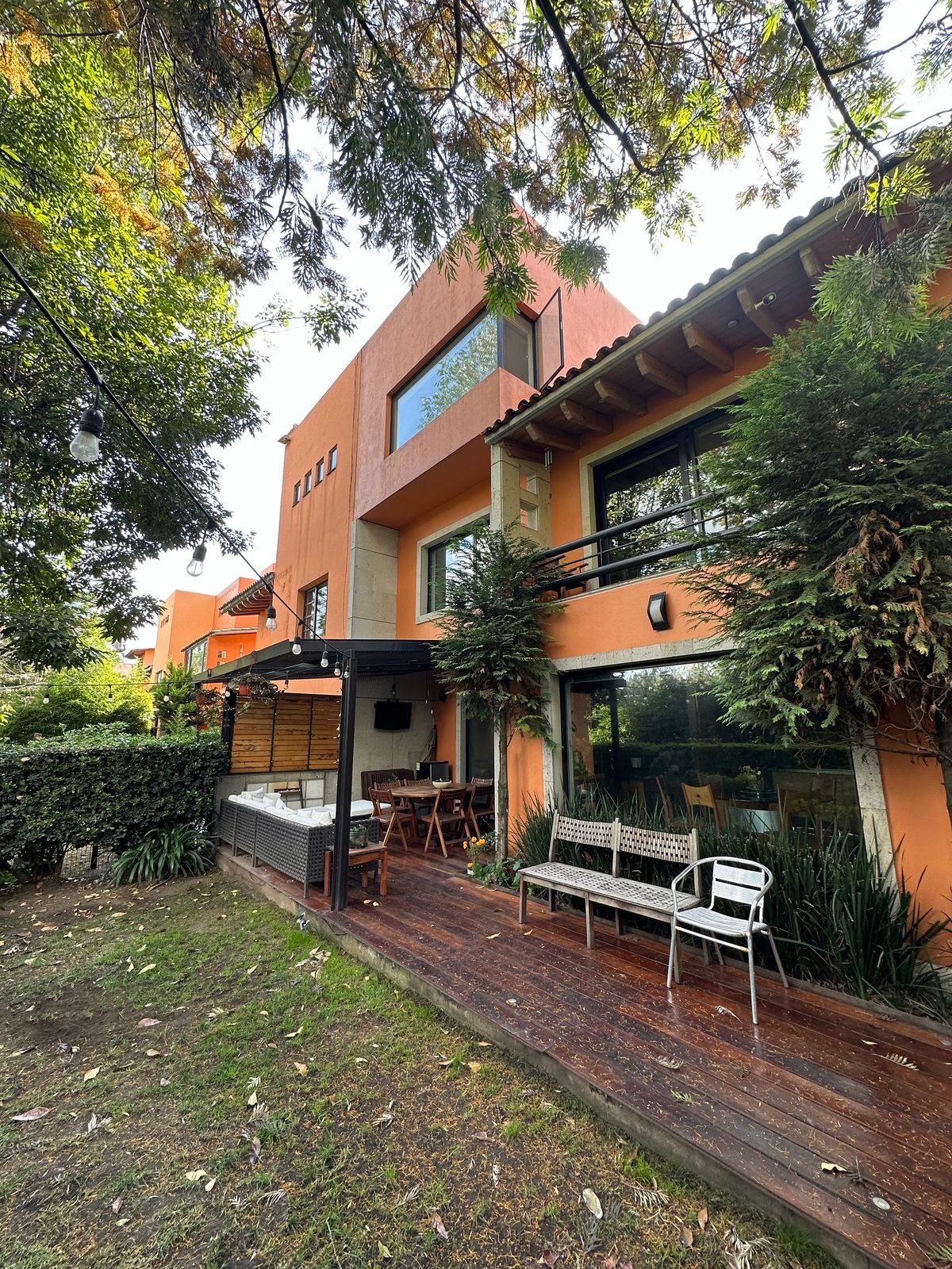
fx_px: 513
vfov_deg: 102.1
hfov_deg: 85.7
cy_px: 634
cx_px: 476
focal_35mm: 14
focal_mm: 2.22
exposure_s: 1/99
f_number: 2.2
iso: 40
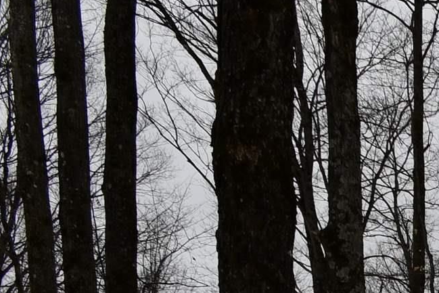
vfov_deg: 14.1
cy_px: 675
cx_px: 907
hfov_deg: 17.9
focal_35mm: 71
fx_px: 866
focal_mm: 10
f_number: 9
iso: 100
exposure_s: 1/320
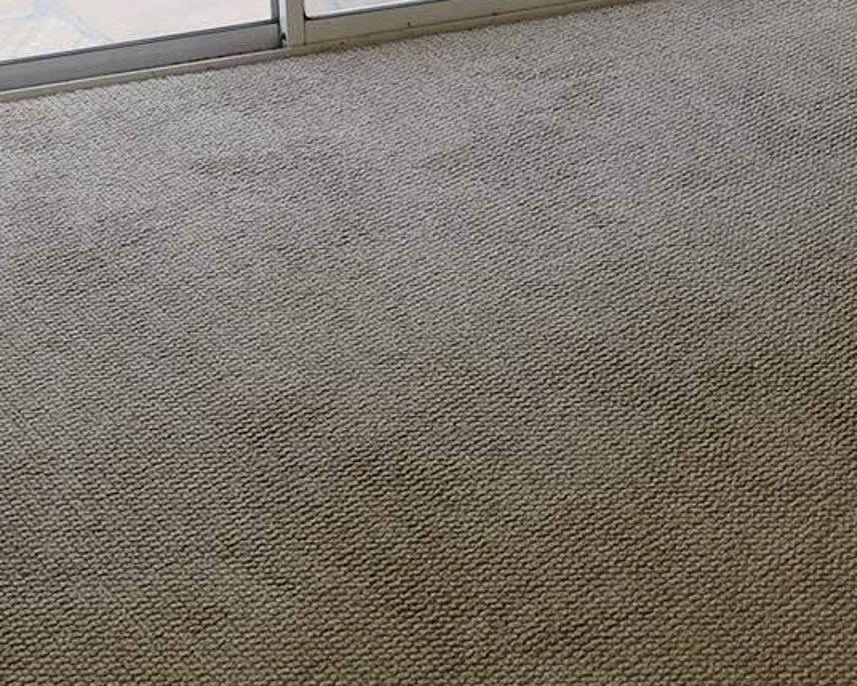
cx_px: 1674
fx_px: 4135
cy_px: -534
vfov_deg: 9.1
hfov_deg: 10.9
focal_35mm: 163
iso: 100
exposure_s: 1/60
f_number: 4
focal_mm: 31
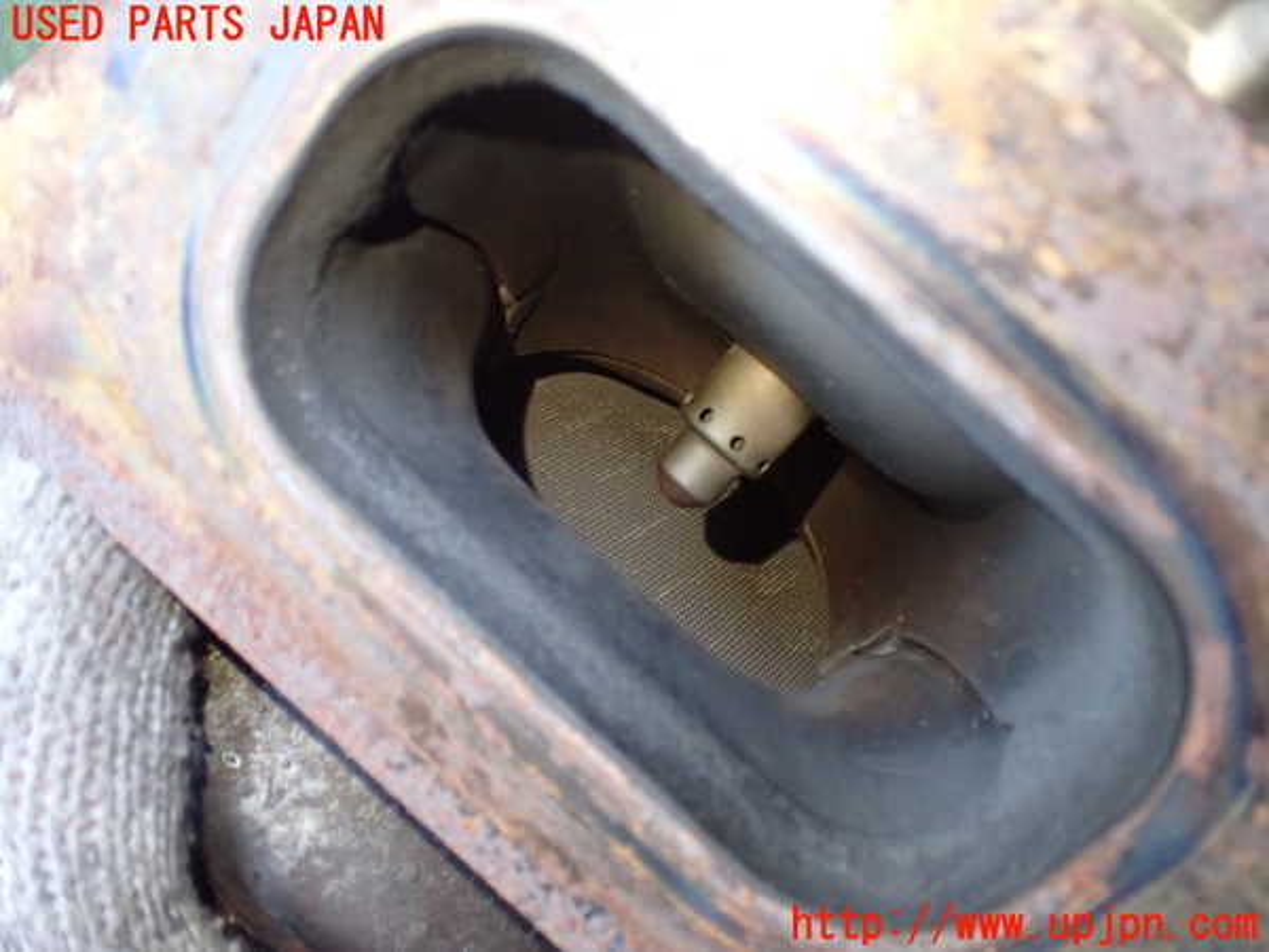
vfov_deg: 46.8
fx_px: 1100
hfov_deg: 60.0
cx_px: 634
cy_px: 476
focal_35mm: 30
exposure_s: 1/125
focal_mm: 5.4
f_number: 2.3
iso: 800
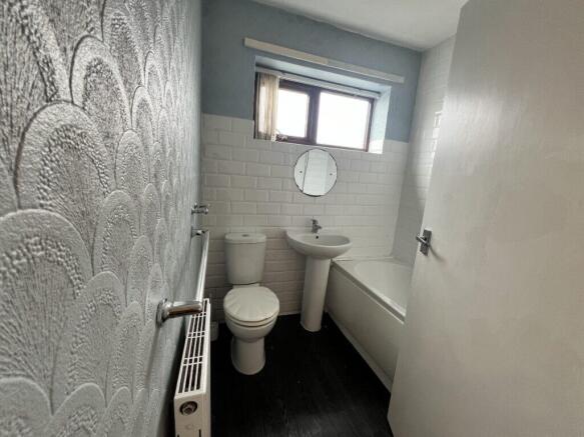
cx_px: 292
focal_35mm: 13
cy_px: 218
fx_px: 219
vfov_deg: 89.9
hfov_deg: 106.2
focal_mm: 1.57
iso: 125
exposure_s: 1/99
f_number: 1.8
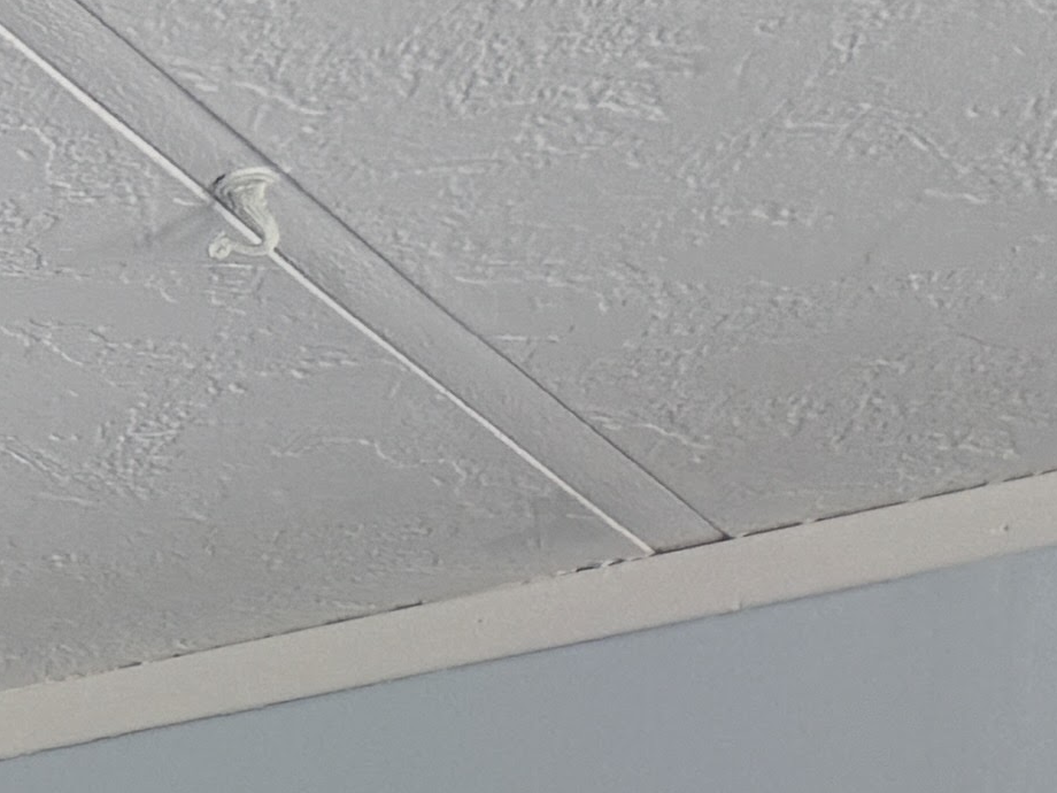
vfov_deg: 8.4
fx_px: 4550
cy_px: 2364
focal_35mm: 149
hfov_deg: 9.8
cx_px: -2200
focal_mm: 6.76
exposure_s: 1/150
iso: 100
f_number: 1.78
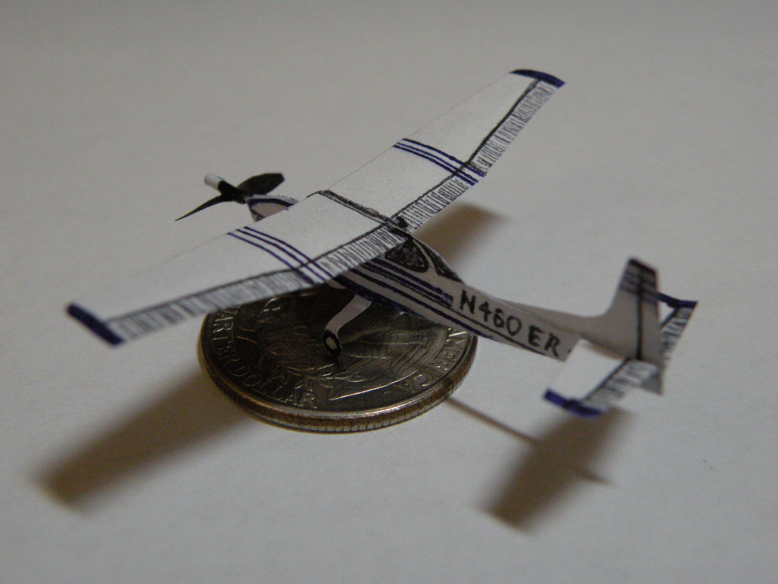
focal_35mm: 43
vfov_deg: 33.6
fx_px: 966
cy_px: 290
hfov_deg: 43.9
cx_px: 382
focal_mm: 7.4
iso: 382
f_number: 3.2
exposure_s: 1/71.1
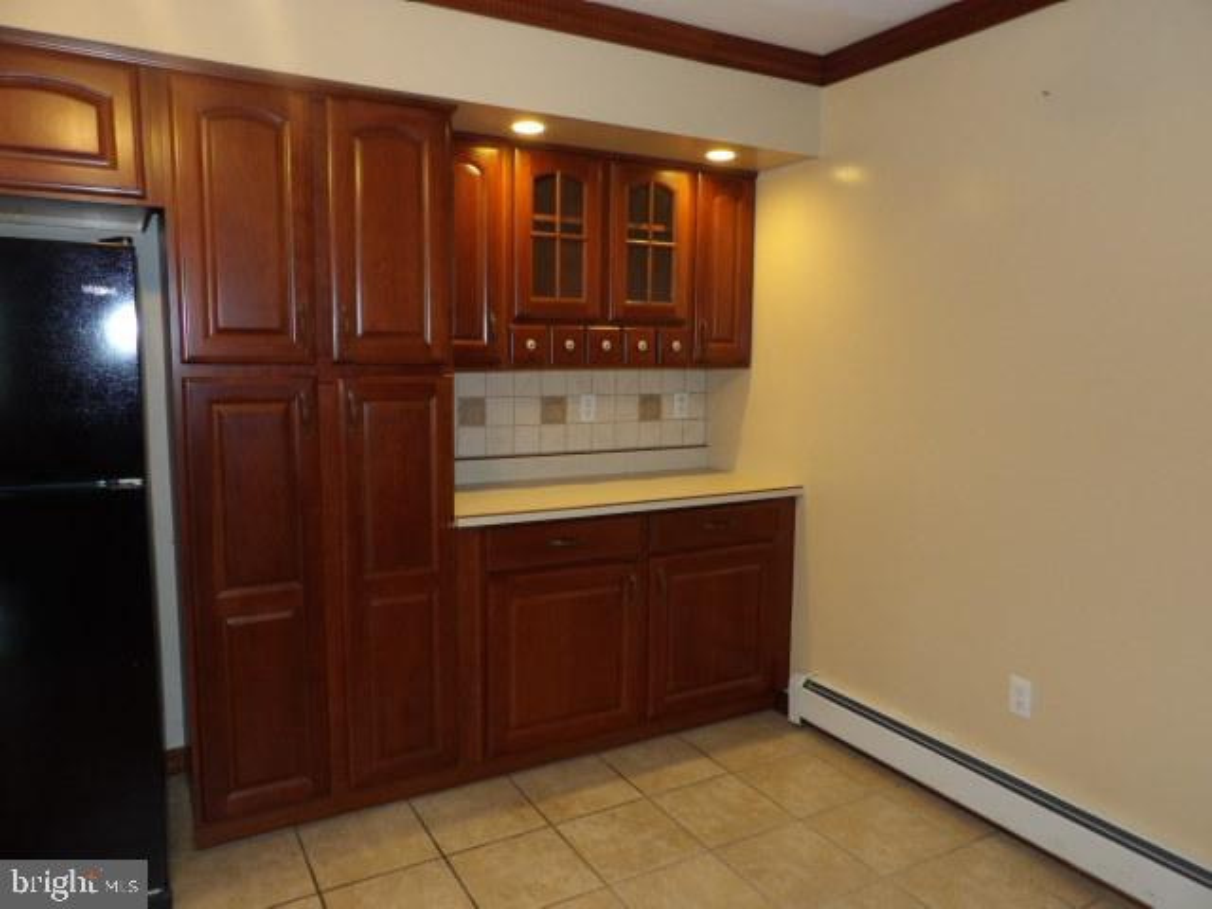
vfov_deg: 56.8
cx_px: 606
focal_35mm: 24
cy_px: 454
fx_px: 840
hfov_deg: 71.6
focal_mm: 4.3
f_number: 3.2
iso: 200
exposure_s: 1/31
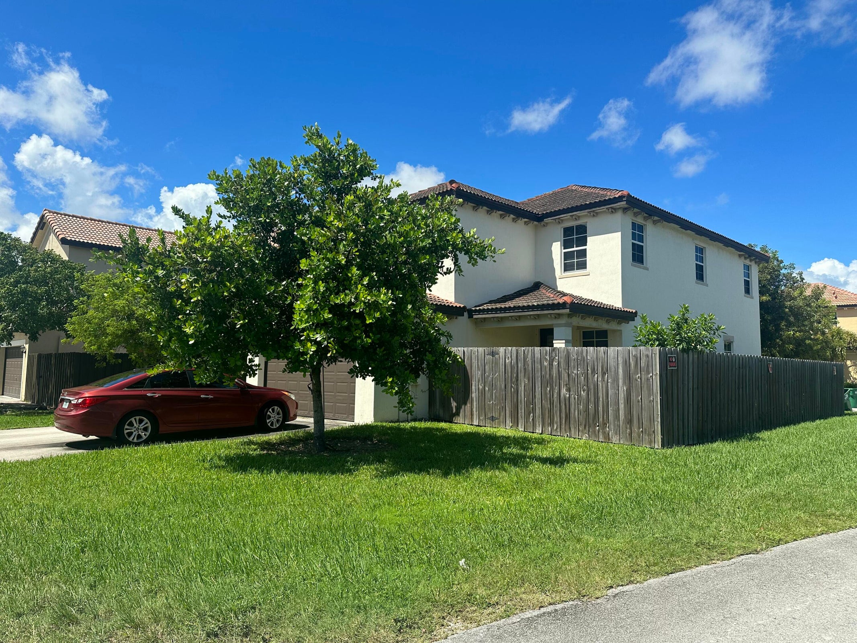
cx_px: 428
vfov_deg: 56.8
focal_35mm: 24
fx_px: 594
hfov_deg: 71.6
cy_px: 322
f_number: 1.78
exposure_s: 1/3861
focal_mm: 6.86
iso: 80
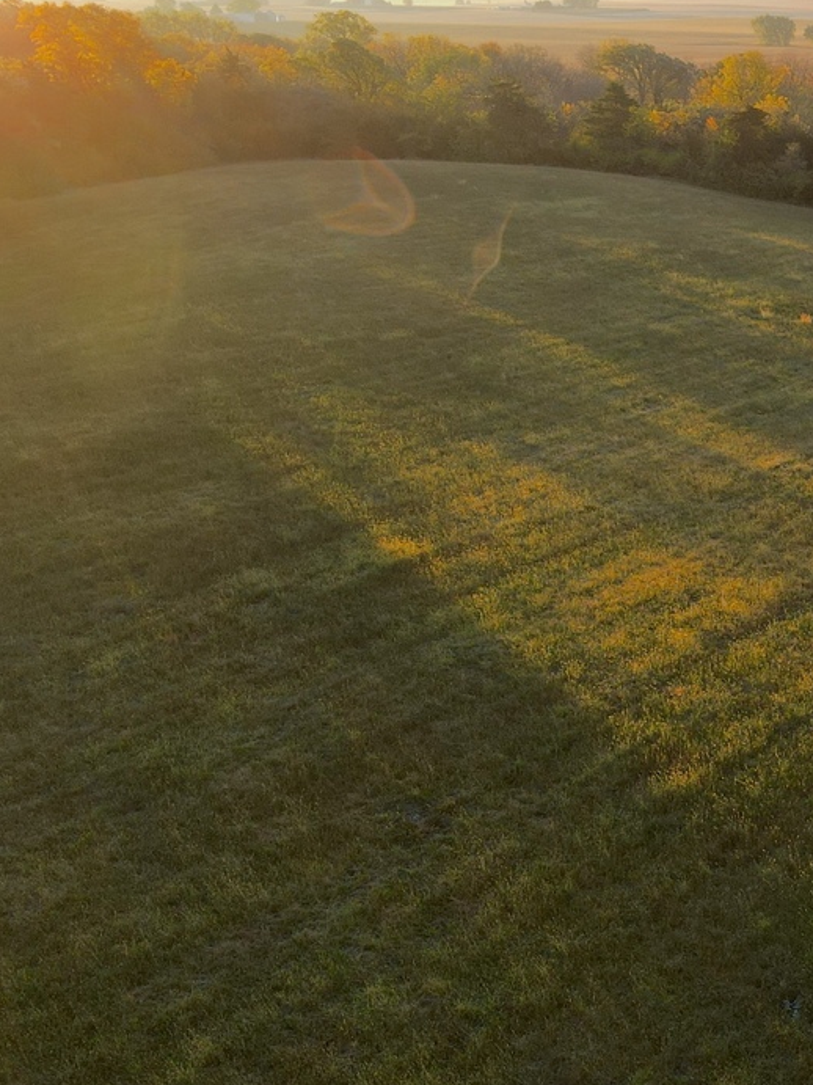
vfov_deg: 38.2
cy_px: 502
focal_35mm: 50
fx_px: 1566
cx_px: 951
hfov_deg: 26.2
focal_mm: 4.5
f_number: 2.8
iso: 100
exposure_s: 1/100
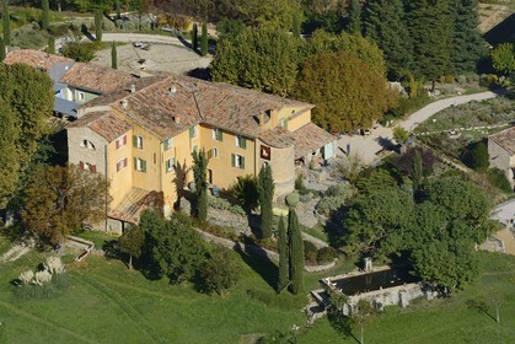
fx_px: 2648
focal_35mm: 185
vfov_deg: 7.4
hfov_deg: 11.1
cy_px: 172
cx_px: 258
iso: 800
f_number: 11
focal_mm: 185
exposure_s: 1/1250
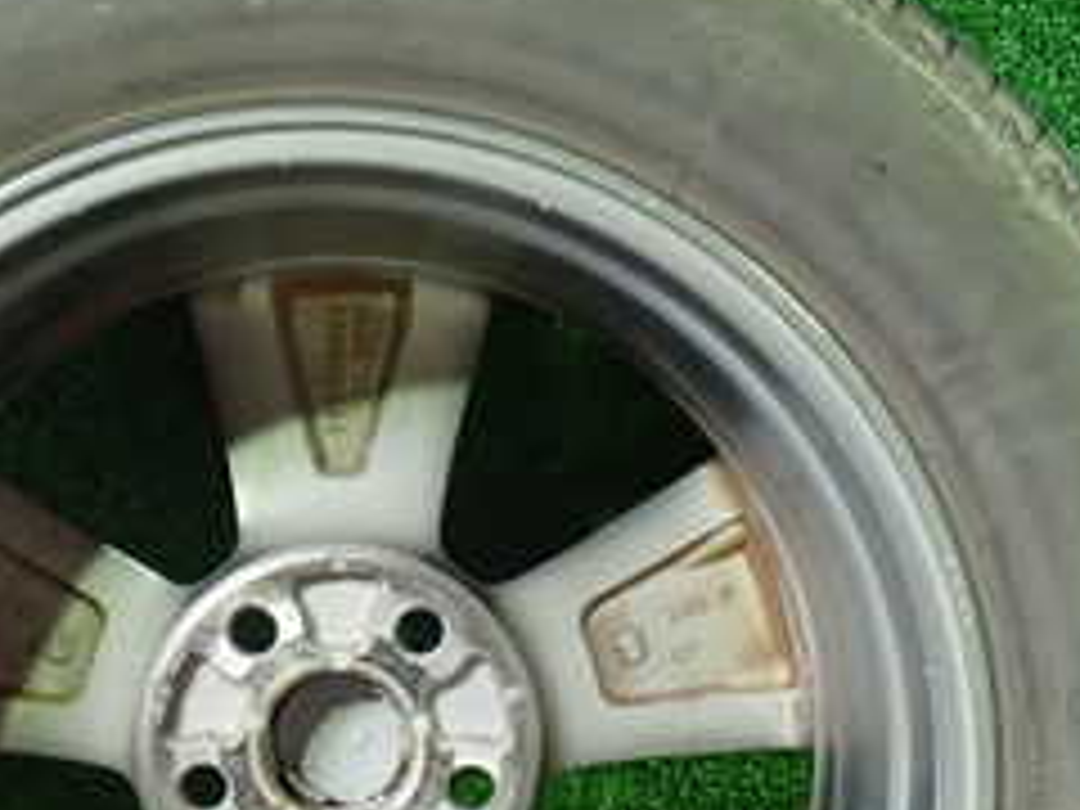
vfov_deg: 19.3
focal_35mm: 75
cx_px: 328
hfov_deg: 25.8
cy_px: 729
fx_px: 2340
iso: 800
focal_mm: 5.4
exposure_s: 1/30
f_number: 2.3
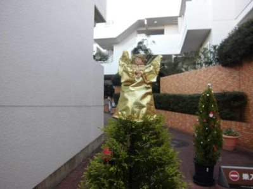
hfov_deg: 67.3
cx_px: 126
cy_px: 94
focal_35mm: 26
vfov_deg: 53.0
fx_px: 190
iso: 100
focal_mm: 4.7
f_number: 2.8
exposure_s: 1/60
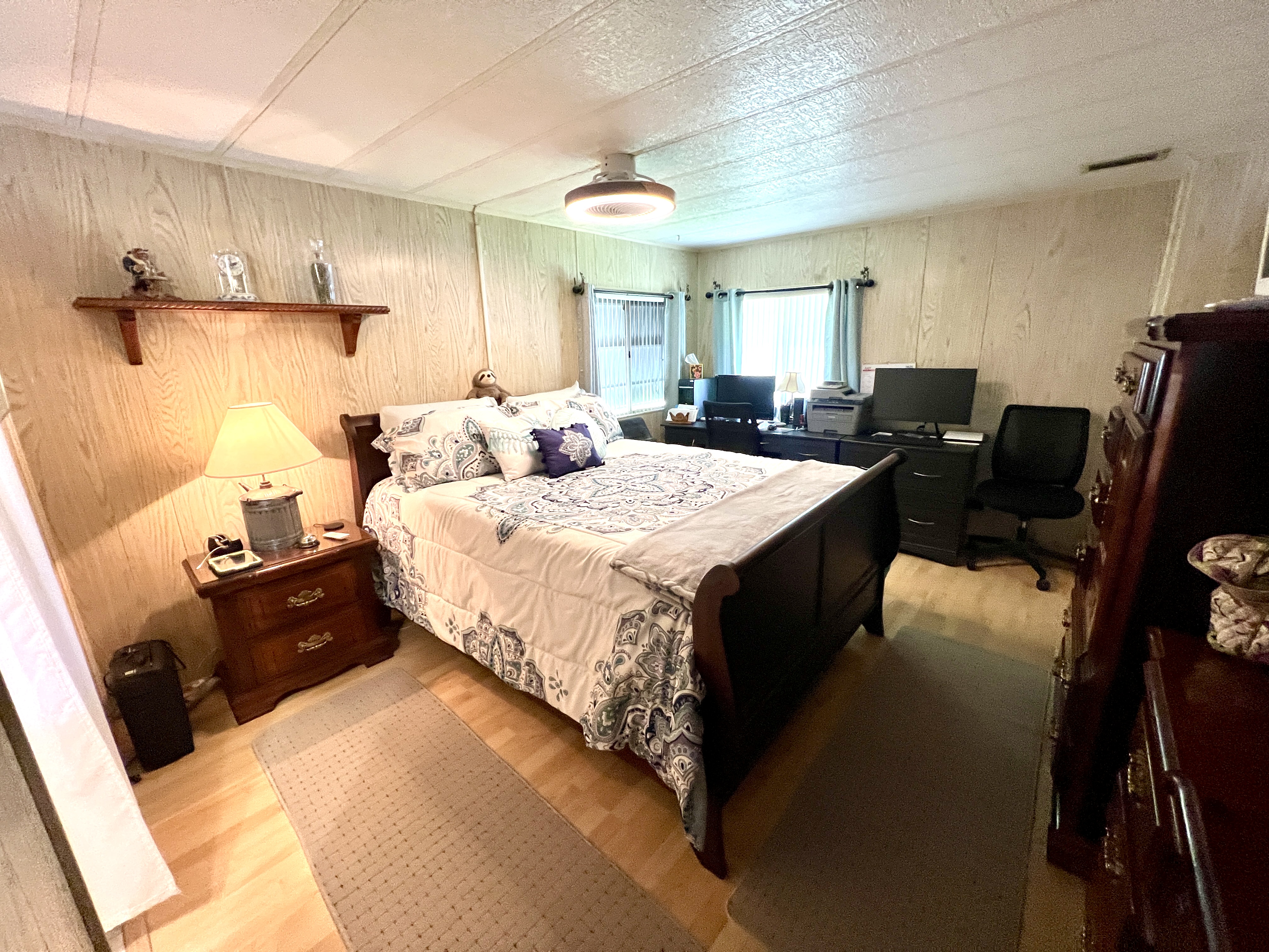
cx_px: 634
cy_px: 476
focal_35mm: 13
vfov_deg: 89.9
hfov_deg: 106.2
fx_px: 477
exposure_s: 1/60
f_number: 1.8
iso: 400
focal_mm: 1.57
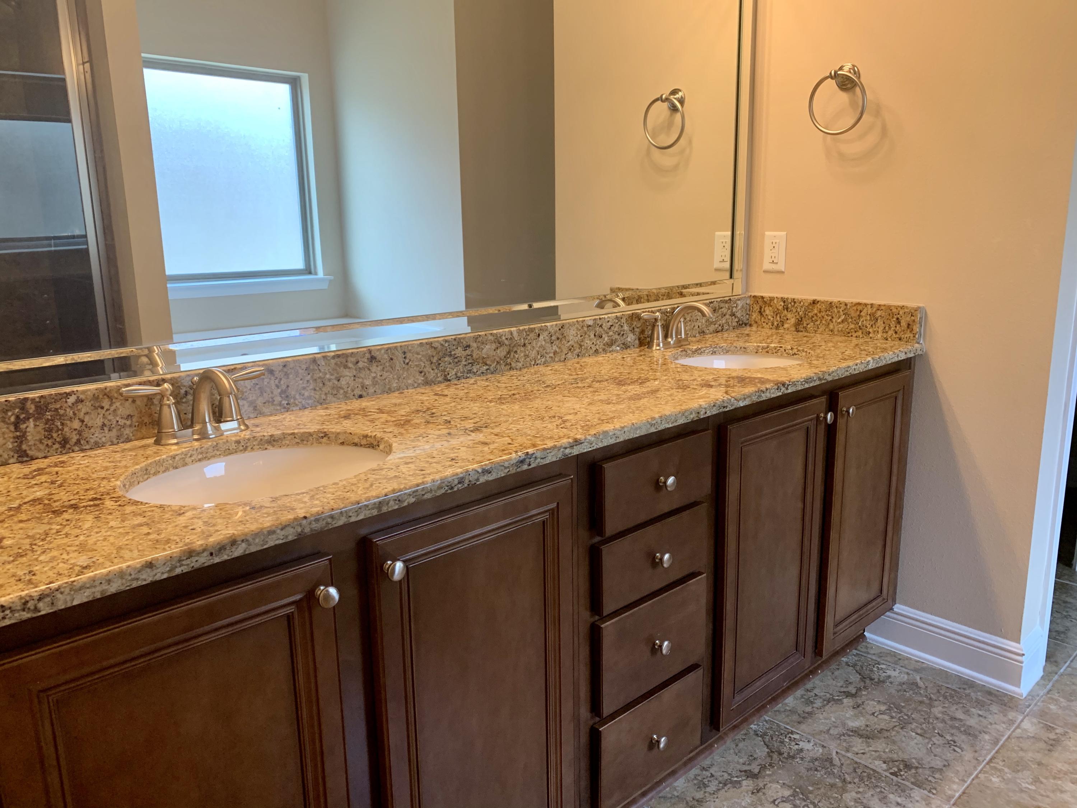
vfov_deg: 53.1
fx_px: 809
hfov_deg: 67.3
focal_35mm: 26
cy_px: 404
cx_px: 538
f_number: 1.8
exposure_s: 1/60
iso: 125
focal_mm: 4.25
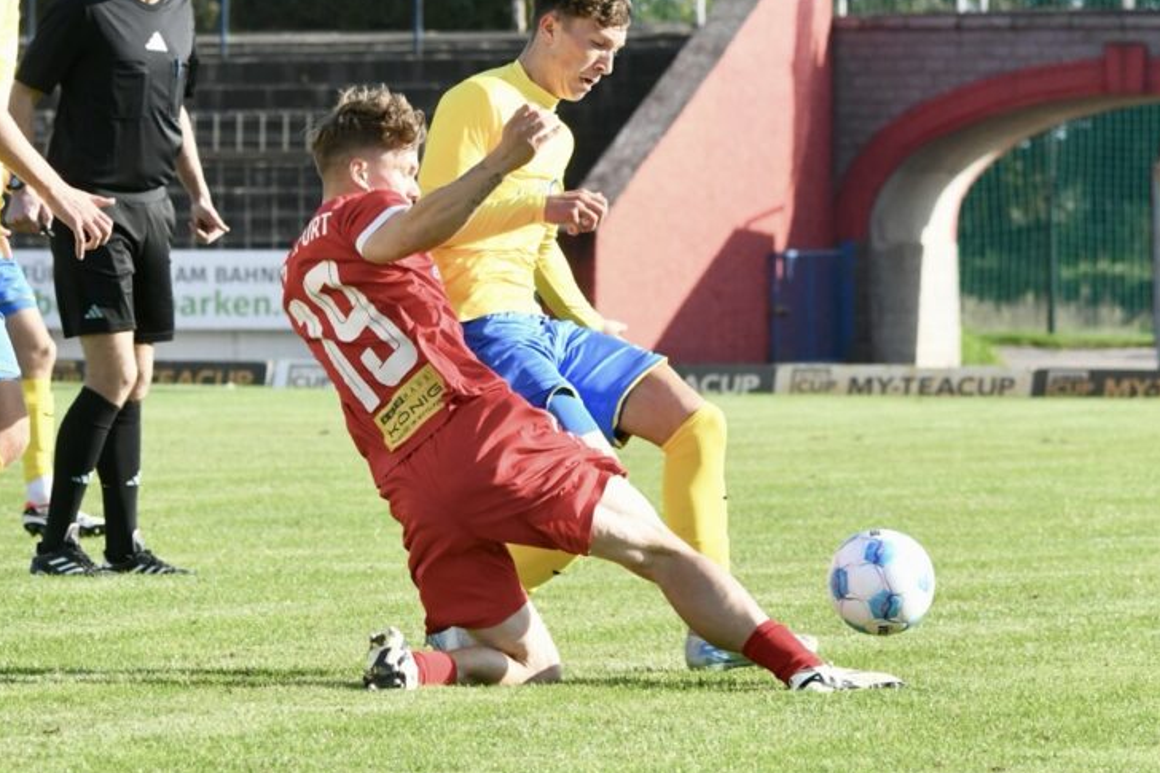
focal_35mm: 190
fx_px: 6120
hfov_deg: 10.8
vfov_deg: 7.2
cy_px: 241
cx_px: 476
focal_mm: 135
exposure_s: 1/1600
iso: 2000
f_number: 6.3
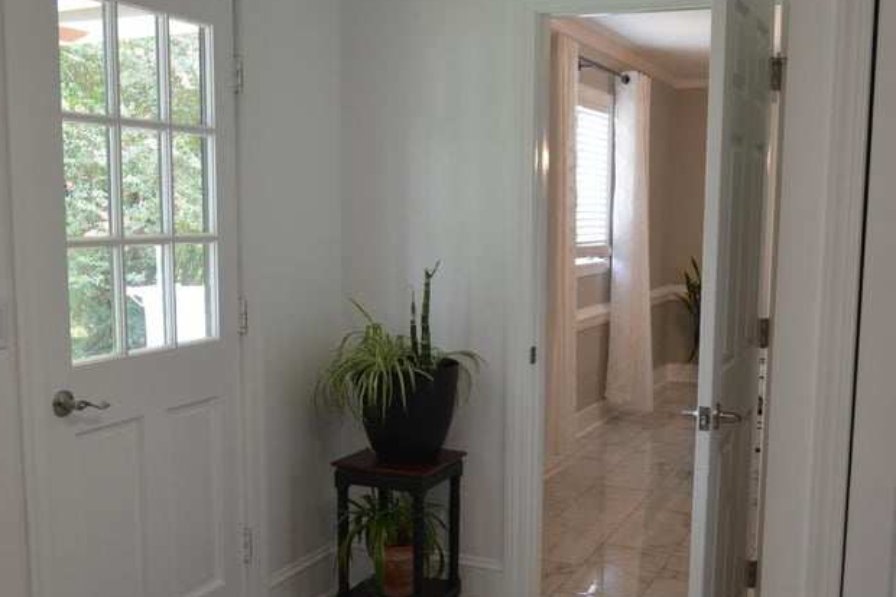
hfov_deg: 46.4
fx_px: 1045
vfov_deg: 31.8
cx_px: 473
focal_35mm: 42
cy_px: 337
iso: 400
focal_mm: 18
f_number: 4.5
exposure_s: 1/80
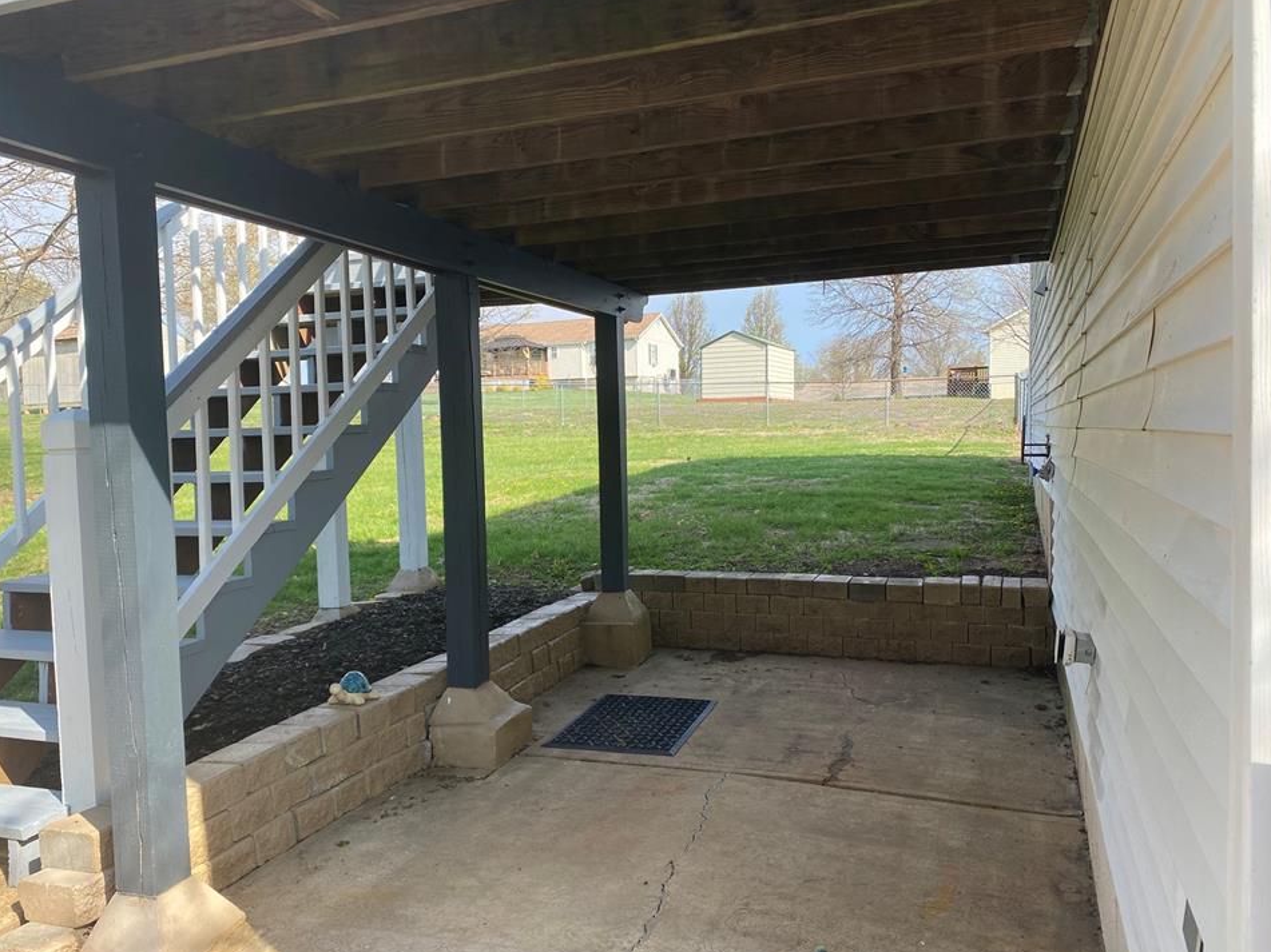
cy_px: 501
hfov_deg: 63.4
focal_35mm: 28
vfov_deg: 49.7
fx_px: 1028
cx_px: 596
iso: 32
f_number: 1.8
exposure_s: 1/912
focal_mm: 4.25
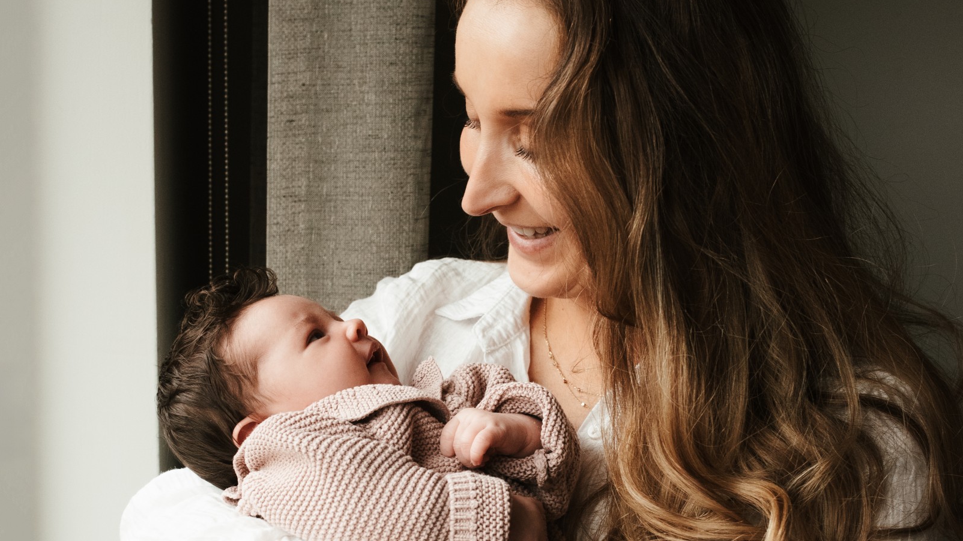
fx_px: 945
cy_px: 260
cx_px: 482
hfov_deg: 54.0
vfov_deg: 32.0
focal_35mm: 37
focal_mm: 35
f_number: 6.3
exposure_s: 1/400
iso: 2000
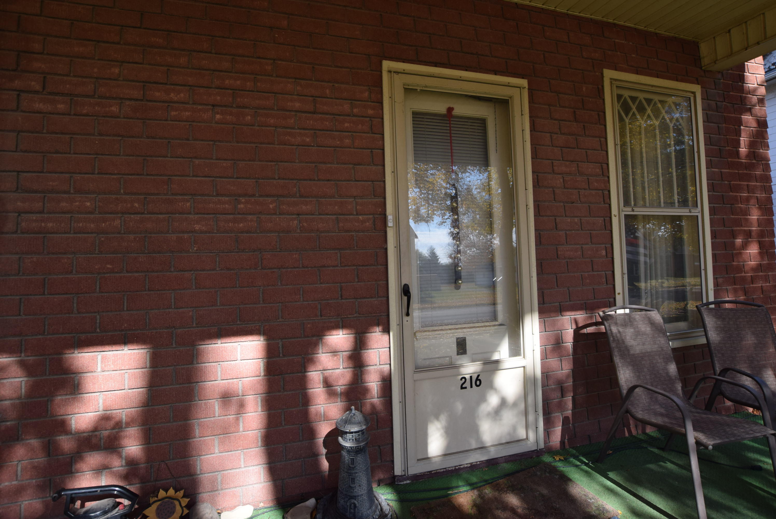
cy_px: 260
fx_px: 372
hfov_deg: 92.4
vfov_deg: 69.8
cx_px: 388
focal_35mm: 17
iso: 400
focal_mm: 11.5
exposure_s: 1/250
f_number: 8
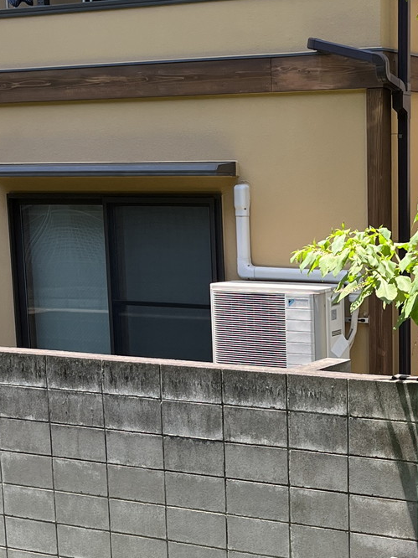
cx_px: 343
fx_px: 1208
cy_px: 411
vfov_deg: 25.7
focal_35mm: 75
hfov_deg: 19.4
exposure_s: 1/592
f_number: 1.6
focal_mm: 5.1
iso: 50
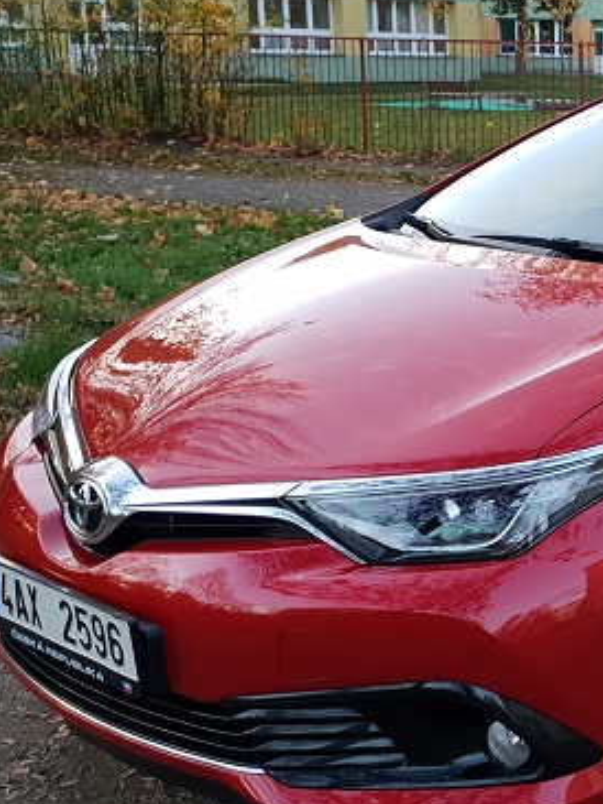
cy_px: 401
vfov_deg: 33.8
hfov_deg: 23.0
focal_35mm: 57
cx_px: 766
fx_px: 1323
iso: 160
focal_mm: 4.3
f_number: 1.5
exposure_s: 1/50
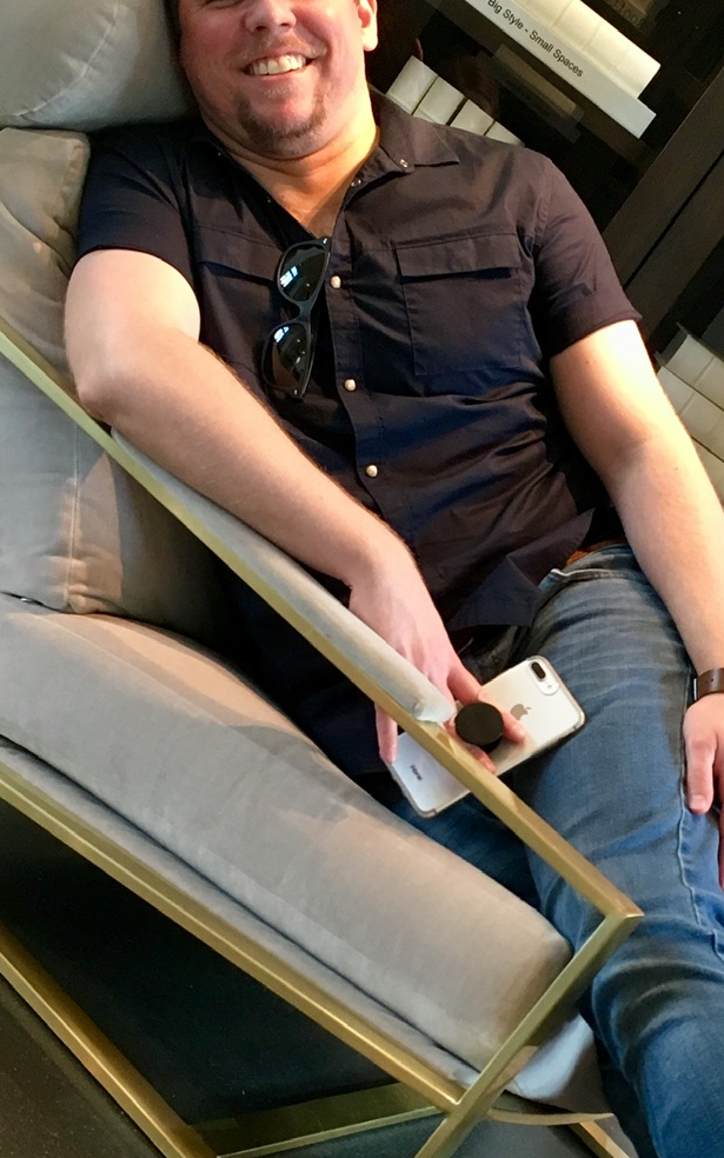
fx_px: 2020
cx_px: 564
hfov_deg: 20.1
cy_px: 743
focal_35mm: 64
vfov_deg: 31.8
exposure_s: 1/30
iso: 100
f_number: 2.2
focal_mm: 4.15
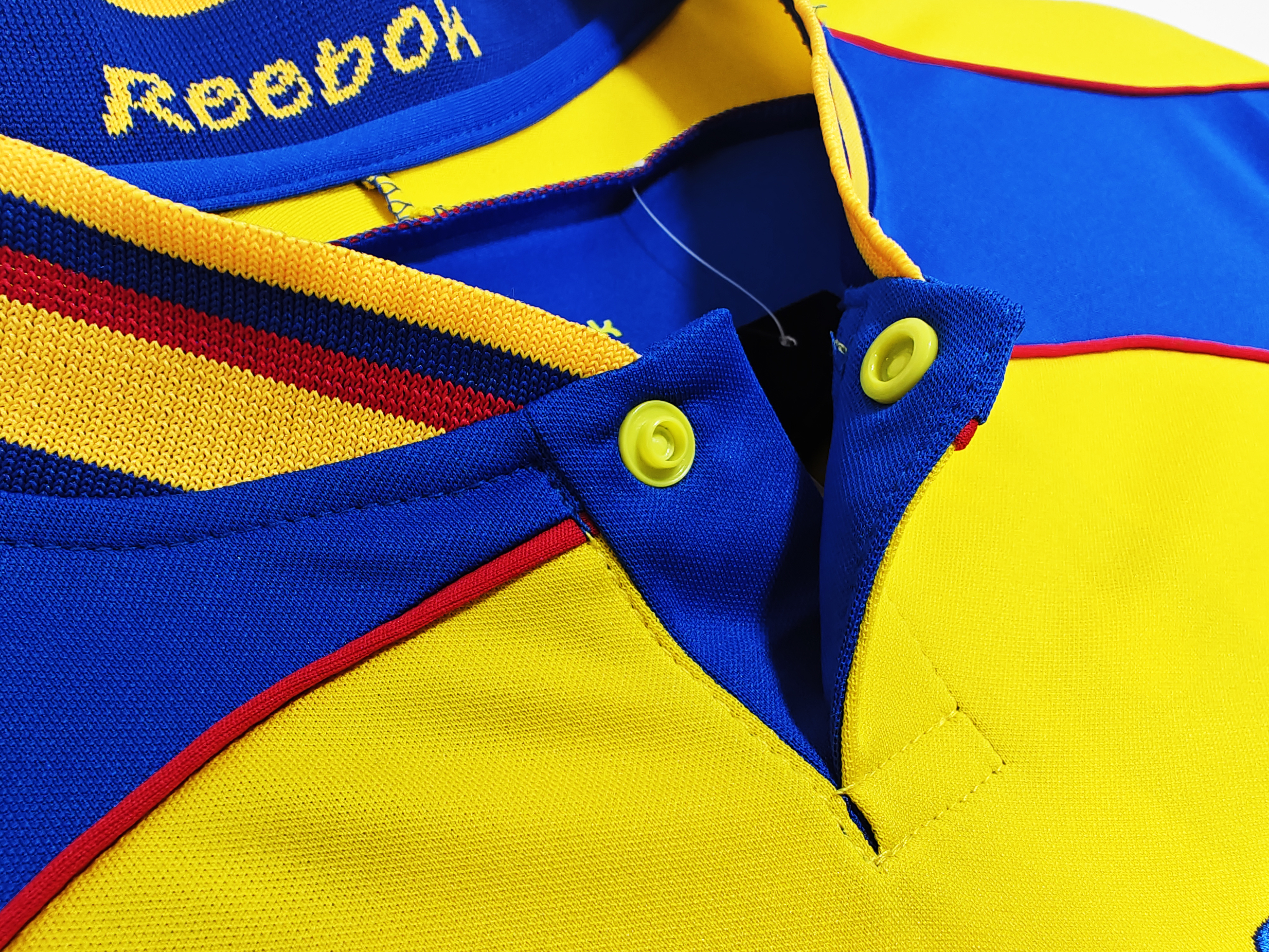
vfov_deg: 58.9
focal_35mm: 23
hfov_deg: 73.9
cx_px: 634
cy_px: 476
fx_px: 843
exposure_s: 1/50
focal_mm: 2.59
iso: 149
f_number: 2.2
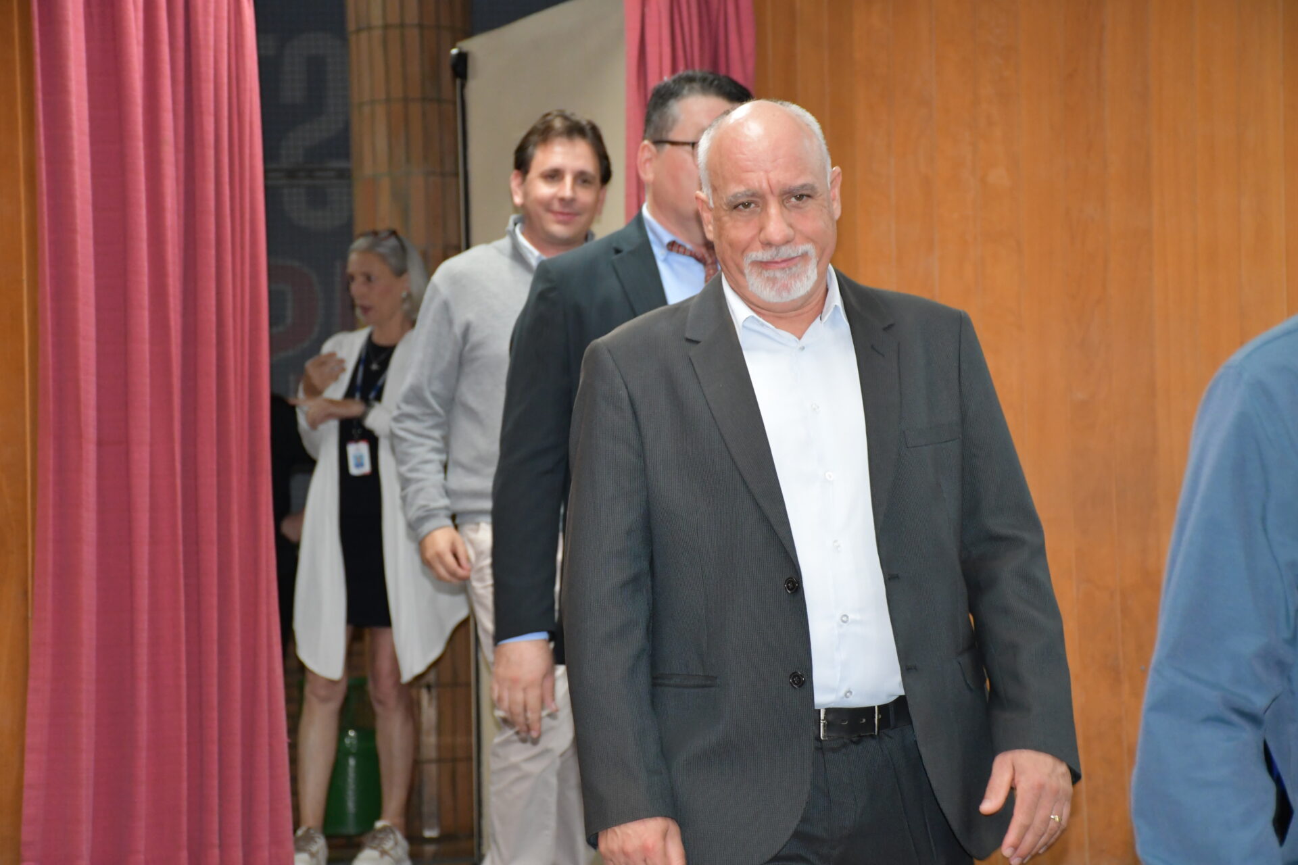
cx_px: 649
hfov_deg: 22.6
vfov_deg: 15.2
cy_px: 432
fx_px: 3245
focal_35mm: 90
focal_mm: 60
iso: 2200
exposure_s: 1/60
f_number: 5
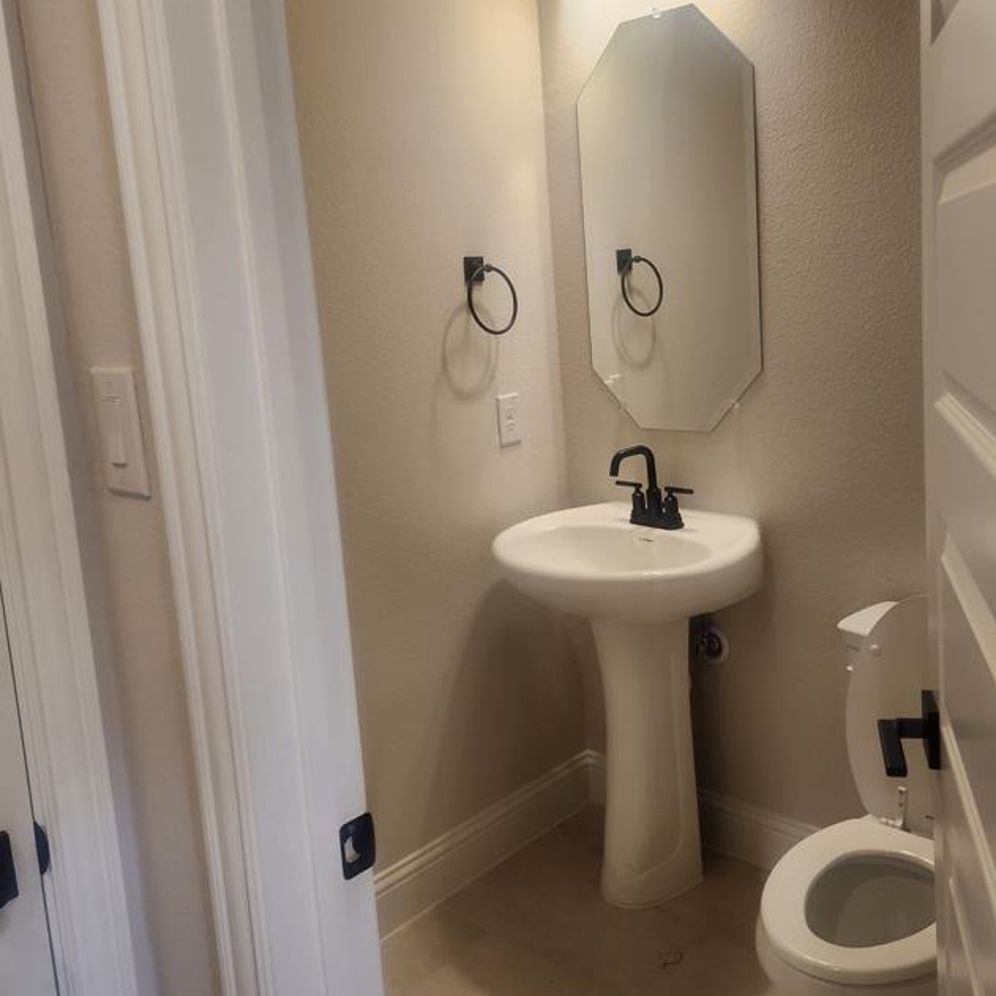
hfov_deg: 49.5
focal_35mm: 33
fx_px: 1074
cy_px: 458
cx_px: 581
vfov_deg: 49.7
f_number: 1.8
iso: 80
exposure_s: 1/120
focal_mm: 5.4
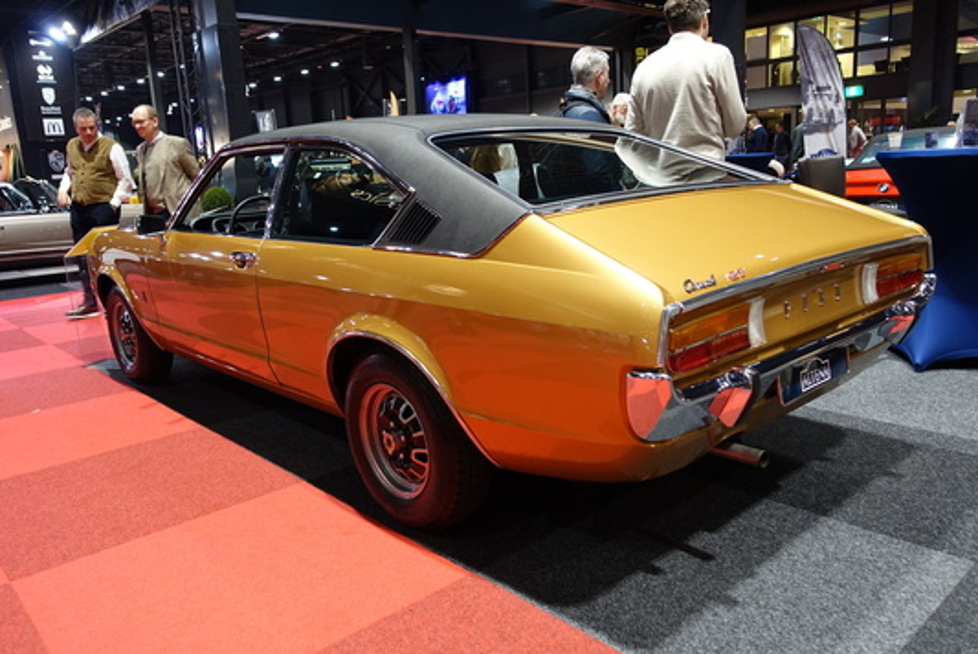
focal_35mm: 27
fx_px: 734
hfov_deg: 67.4
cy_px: 318
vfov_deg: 48.0
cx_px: 484
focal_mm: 8.8
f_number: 1.8
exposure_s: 1/30
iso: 320
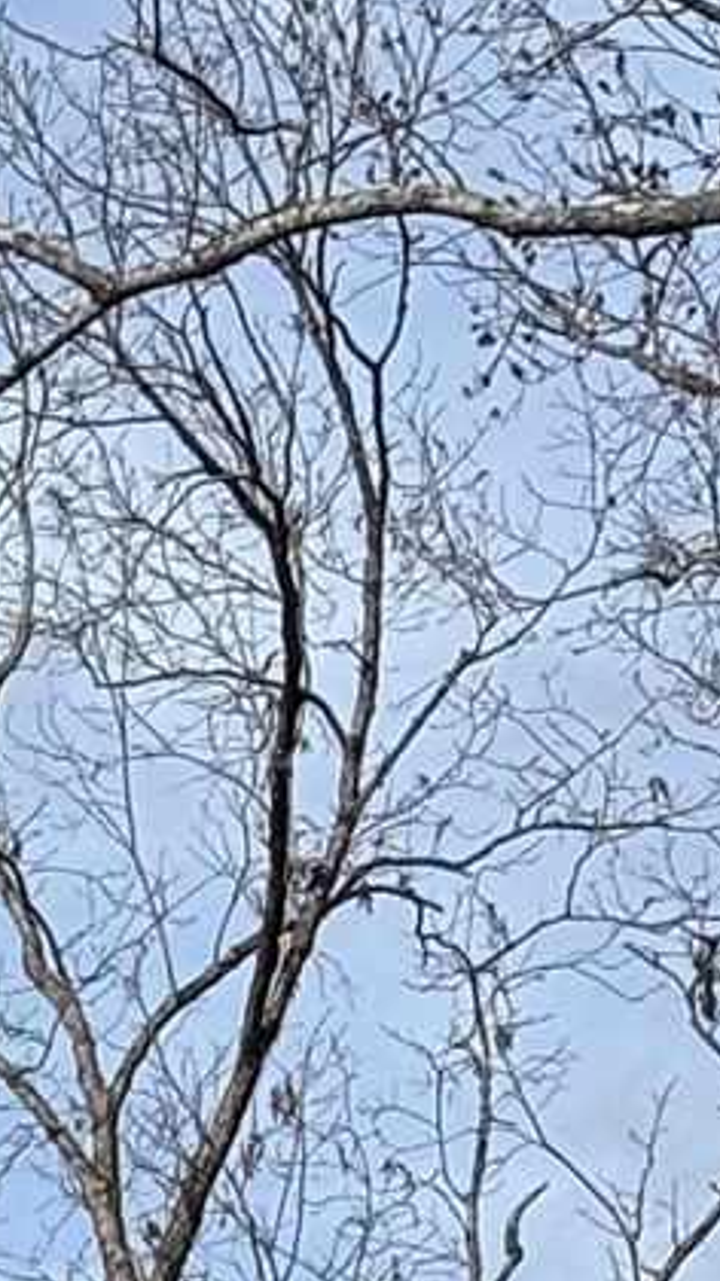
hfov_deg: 3.8
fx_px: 10564
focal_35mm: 311
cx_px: -1162
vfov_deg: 6.5
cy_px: 3242
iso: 40
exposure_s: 1/2710
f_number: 1.6
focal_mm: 5.96
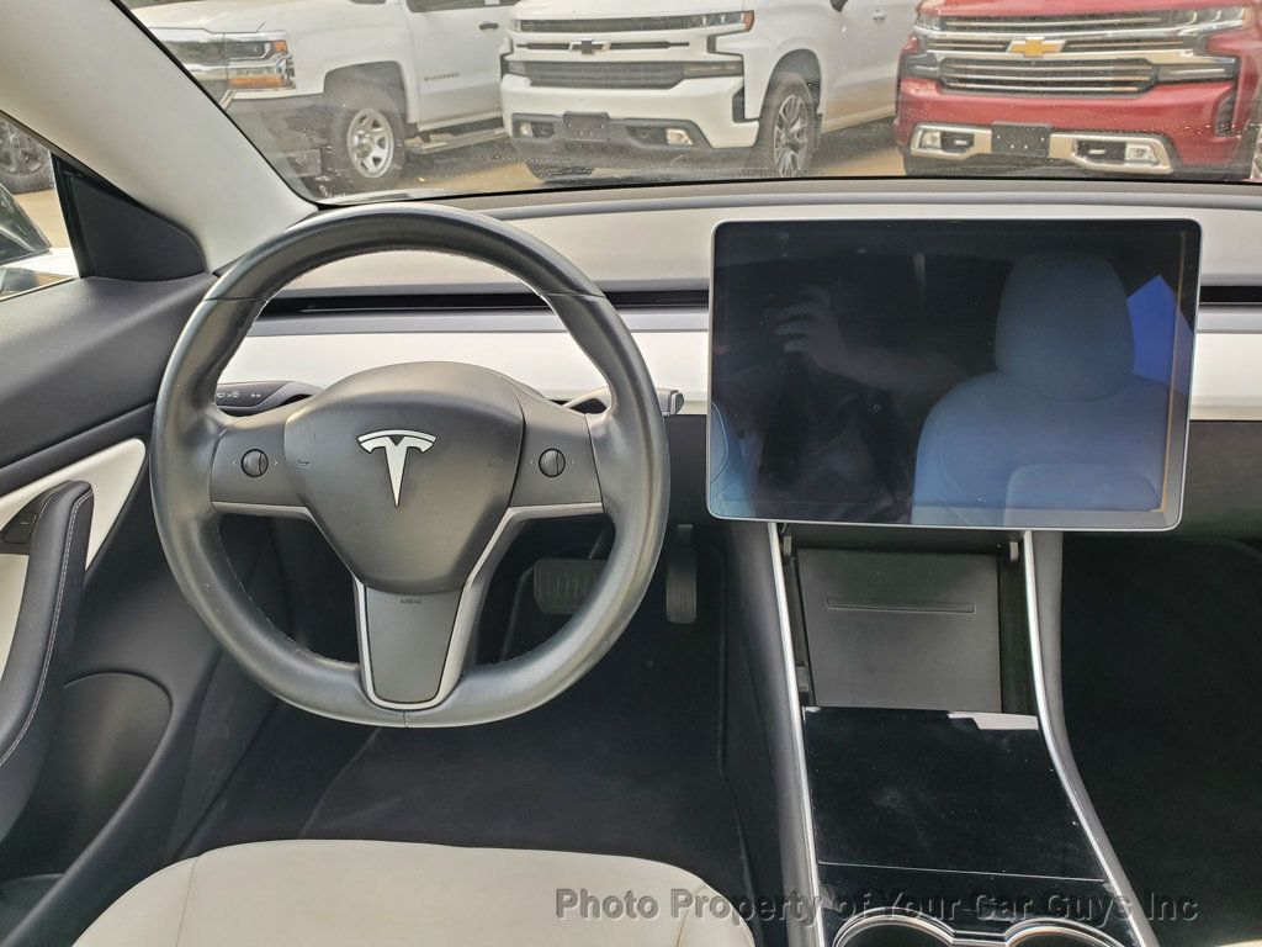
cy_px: 474
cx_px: 631
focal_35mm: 26
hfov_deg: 67.3
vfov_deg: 53.1
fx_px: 948
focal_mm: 4.3
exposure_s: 1/85
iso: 64
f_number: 2.4
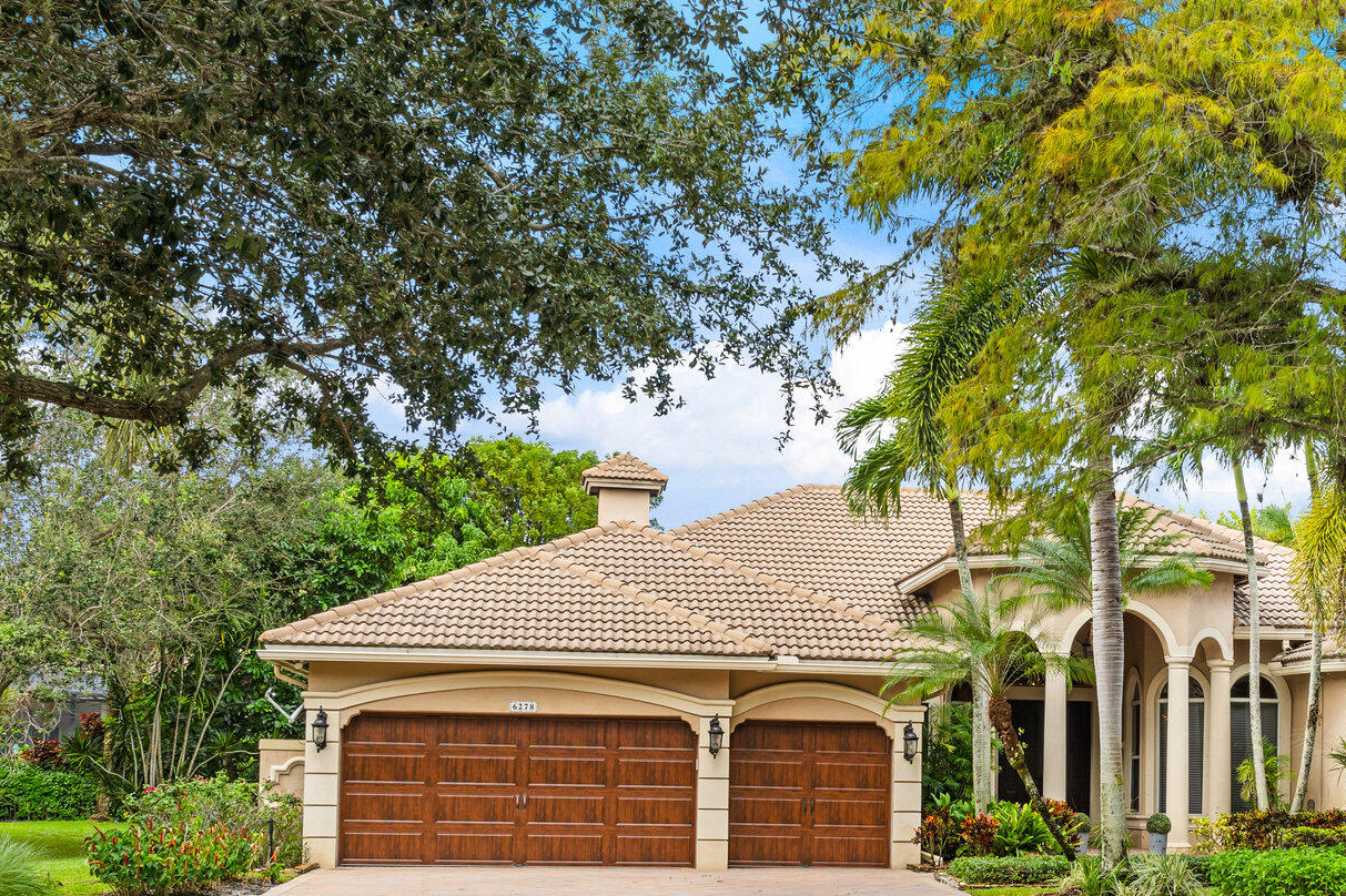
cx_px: 1042
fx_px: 2130
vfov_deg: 23.5
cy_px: 687
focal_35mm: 57
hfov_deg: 34.2
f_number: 7.1
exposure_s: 1/60
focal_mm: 24
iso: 125
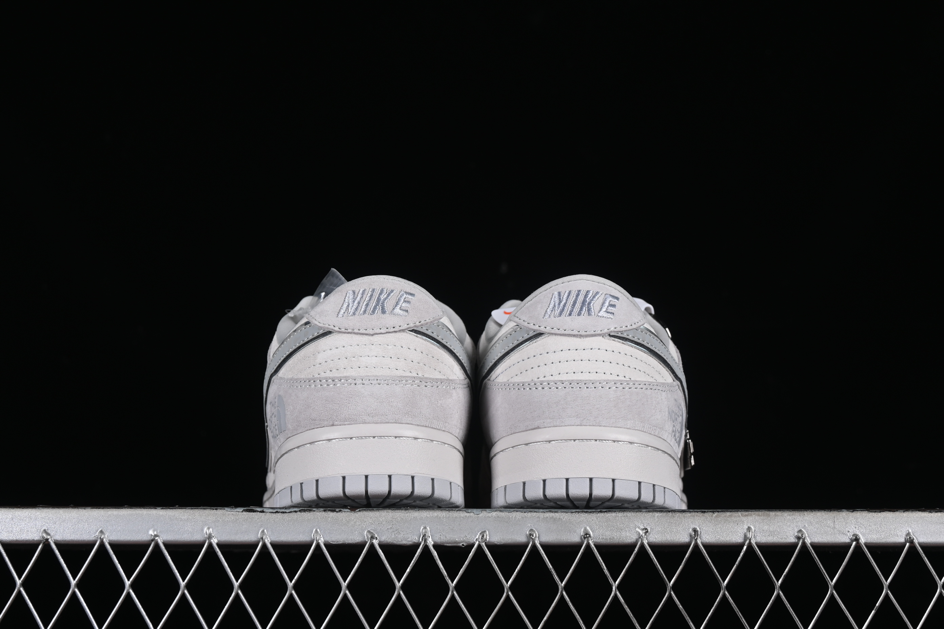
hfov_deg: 27.0
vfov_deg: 18.2
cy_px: 314
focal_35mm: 75
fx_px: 1967
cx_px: 472
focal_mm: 50
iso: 160
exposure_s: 1/80
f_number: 8
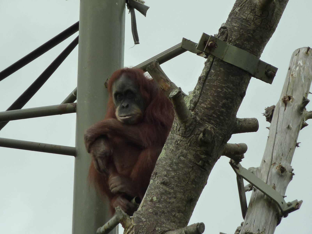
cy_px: 117
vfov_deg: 3.5
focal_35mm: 428
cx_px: 156
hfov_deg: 4.6
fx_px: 3858
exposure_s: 1/250
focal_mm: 49.2
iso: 125
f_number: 4.9
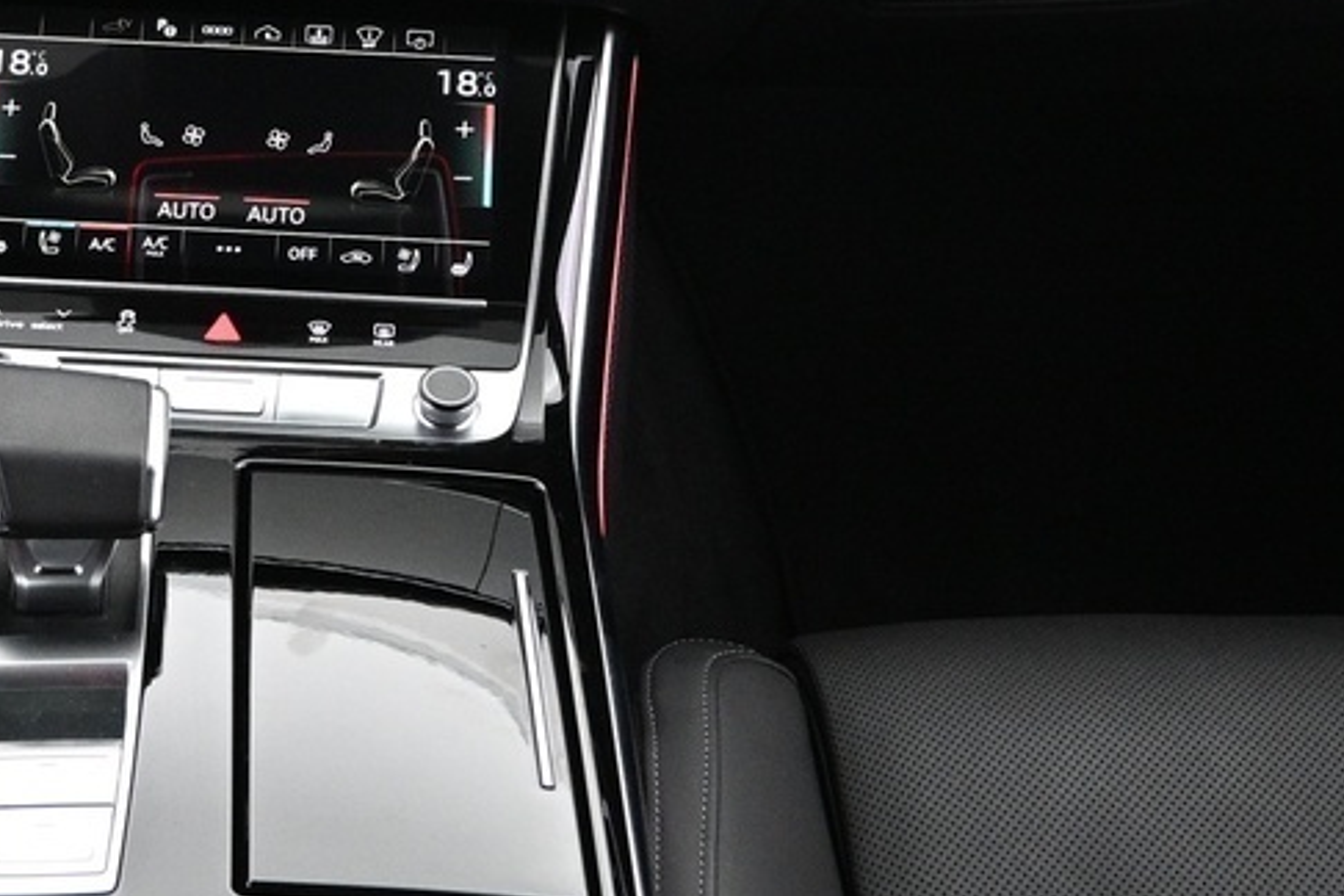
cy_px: 324
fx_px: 2986
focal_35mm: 80
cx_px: 227
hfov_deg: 24.9
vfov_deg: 17.0
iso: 1600
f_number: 3.5
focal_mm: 16
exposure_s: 1/25
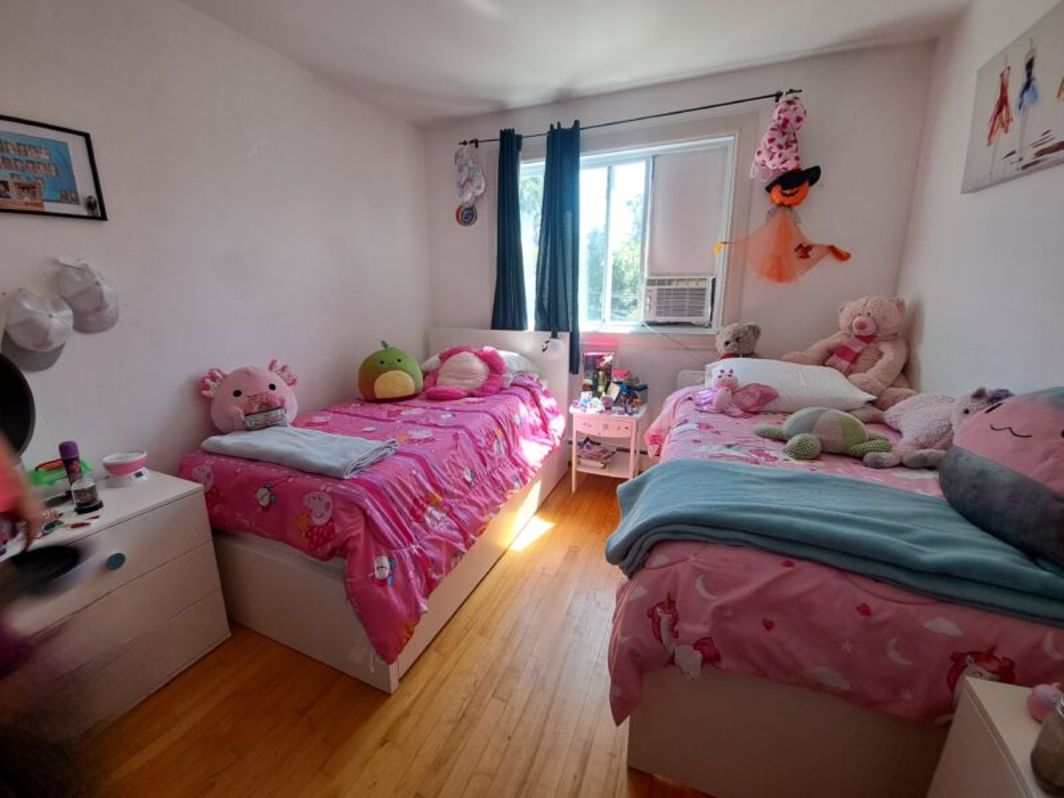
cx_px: 532
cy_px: 399
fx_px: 400
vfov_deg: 89.9
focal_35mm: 13
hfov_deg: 106.2
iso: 64
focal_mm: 1.74
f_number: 2.2
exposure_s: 1/50
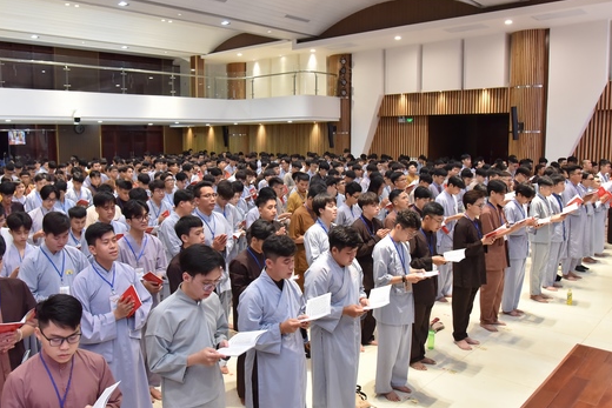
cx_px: 277
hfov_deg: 61.8
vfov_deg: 43.6
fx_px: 510
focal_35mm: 30
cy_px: 193
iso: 2500
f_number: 5
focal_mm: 24
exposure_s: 1/125
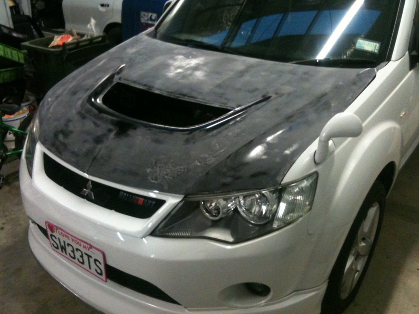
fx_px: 424
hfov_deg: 52.6
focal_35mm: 35
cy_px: 157
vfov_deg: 40.7
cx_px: 210
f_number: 2.8
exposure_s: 1/17
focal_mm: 3.9
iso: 320
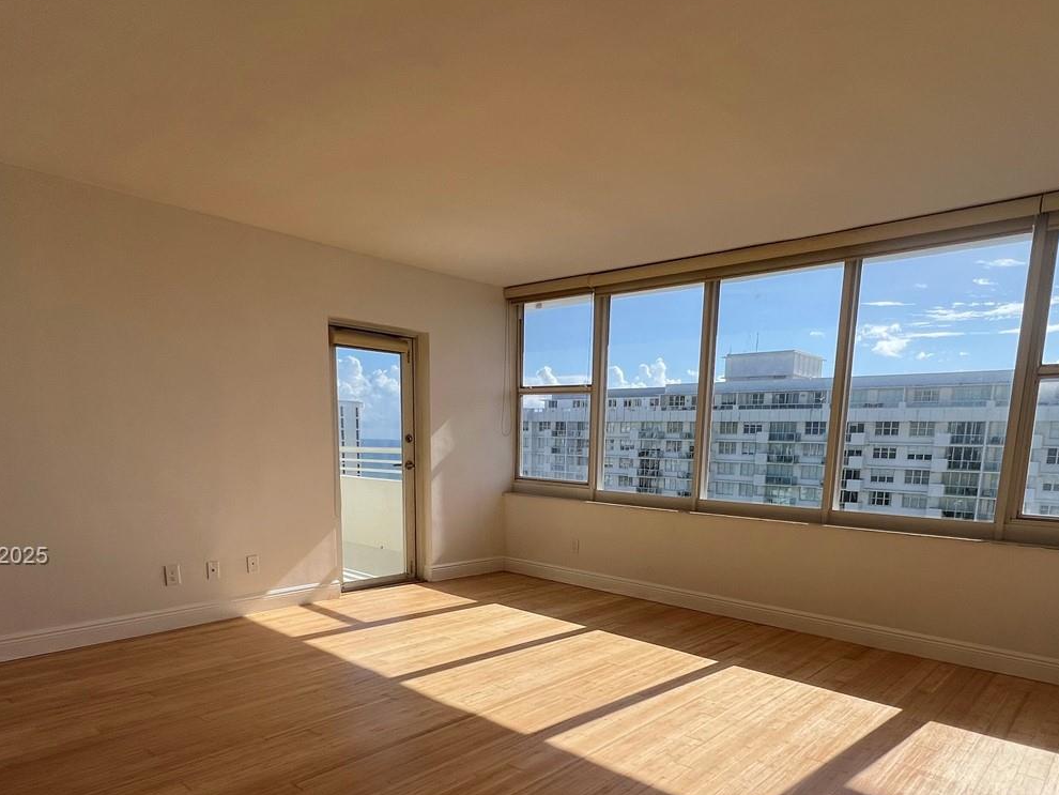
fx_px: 643
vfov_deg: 61.2
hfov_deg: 78.9
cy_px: 557
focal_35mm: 21
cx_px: 562
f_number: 1.8
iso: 32
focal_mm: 1.57
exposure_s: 1/1043
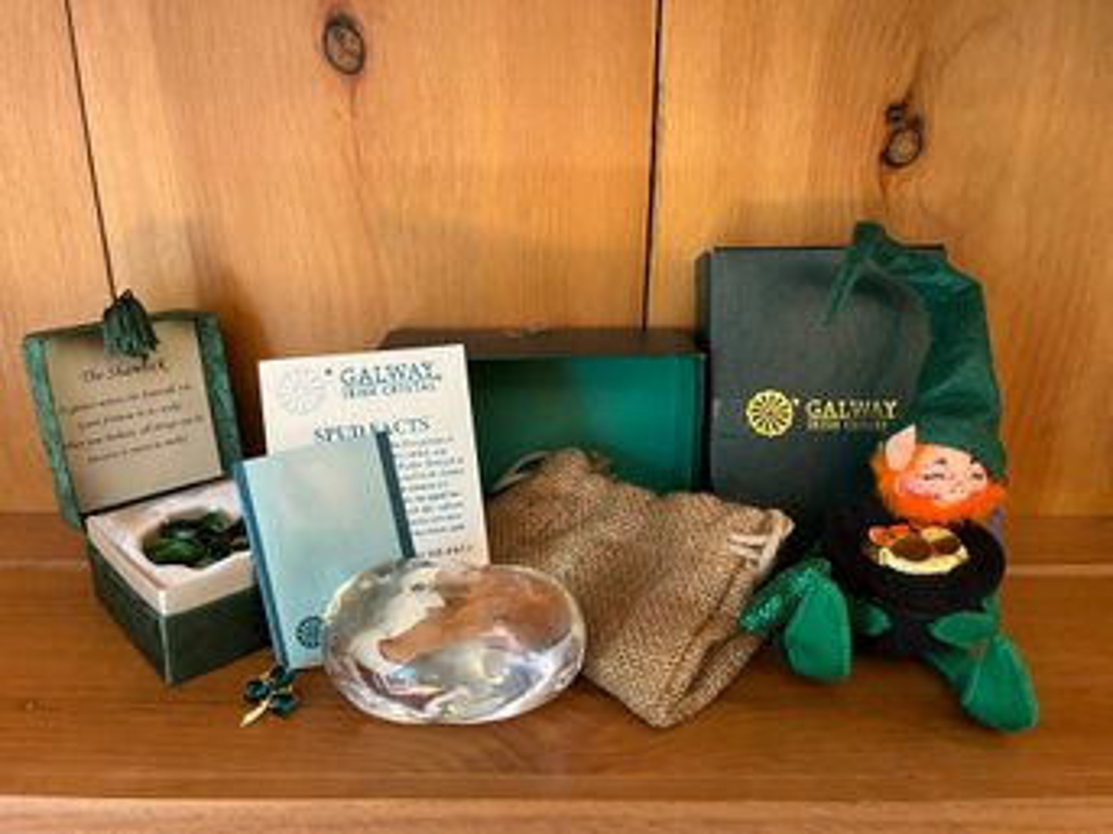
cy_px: 417
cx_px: 556
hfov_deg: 67.3
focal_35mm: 26
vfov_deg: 53.0
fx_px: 836
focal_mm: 5.1
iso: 250
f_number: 1.6
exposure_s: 1/60
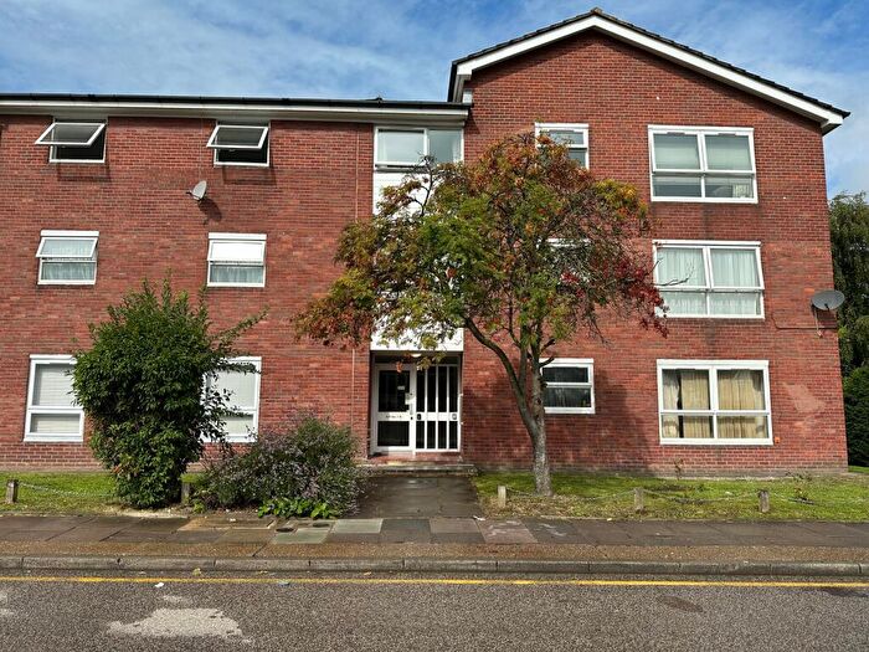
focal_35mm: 24
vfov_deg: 56.8
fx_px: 602
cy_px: 326
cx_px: 434
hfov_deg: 71.6
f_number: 1.78
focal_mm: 6.86
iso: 80
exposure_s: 1/4184
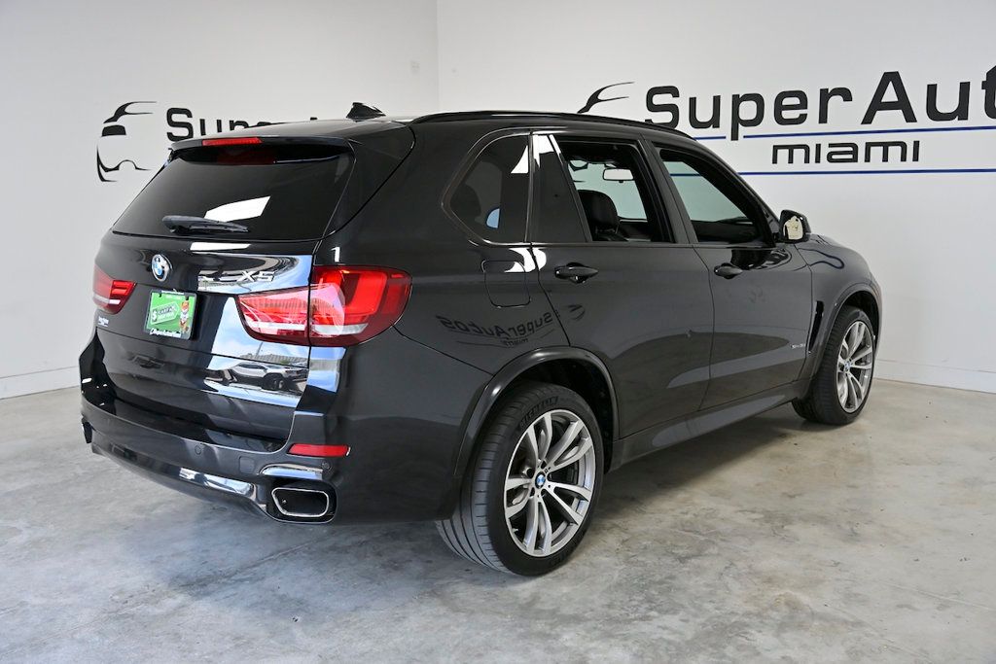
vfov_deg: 38.9
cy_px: 332
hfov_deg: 55.8
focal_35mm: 34
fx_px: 941
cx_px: 498
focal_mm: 34
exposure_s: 1/1250
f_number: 5
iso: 2000
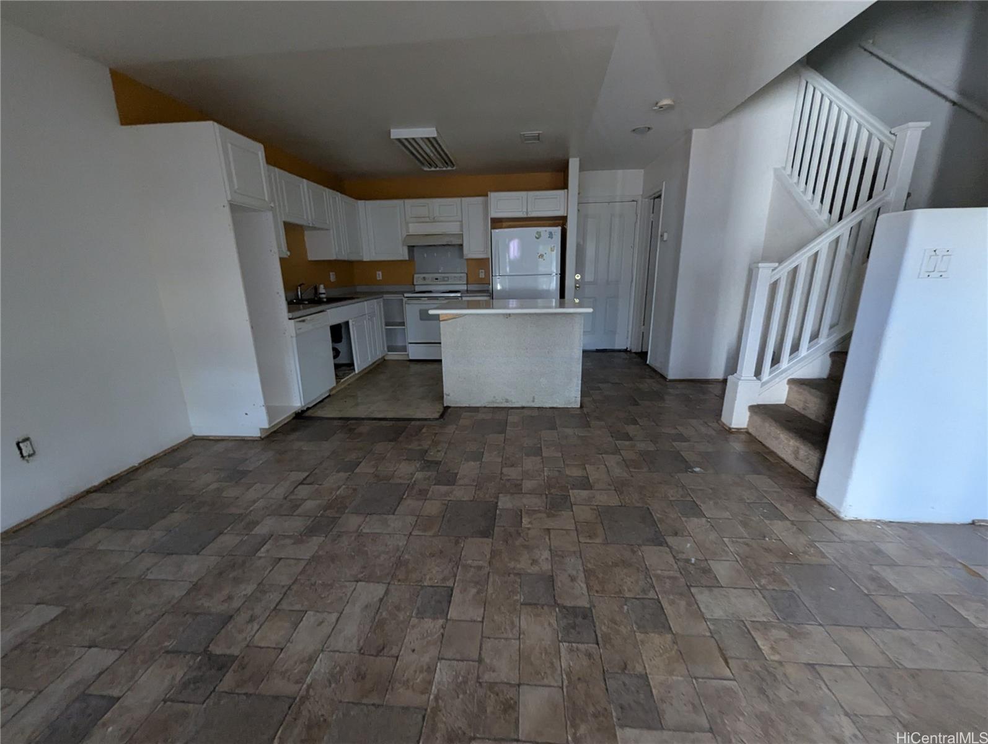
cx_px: 494
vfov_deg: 90.1
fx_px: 372
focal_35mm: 13
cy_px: 372
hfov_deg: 106.1
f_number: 2.2
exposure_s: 1/90.6
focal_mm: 1.95
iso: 443
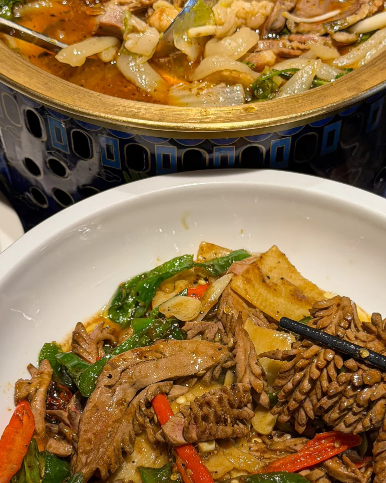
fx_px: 1000
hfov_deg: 21.8
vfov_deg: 27.0
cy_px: 329
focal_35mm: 70
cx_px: 232
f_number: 1.8
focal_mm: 6.76
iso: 64
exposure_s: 1/240
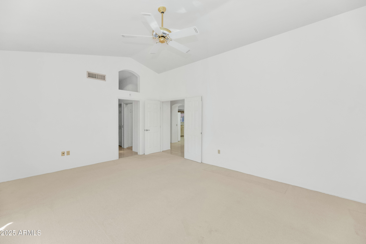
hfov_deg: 104.3
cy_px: 122
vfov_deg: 81.2
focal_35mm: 14
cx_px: 183
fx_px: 142
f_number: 6.3
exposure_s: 1/250
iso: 1000
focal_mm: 14
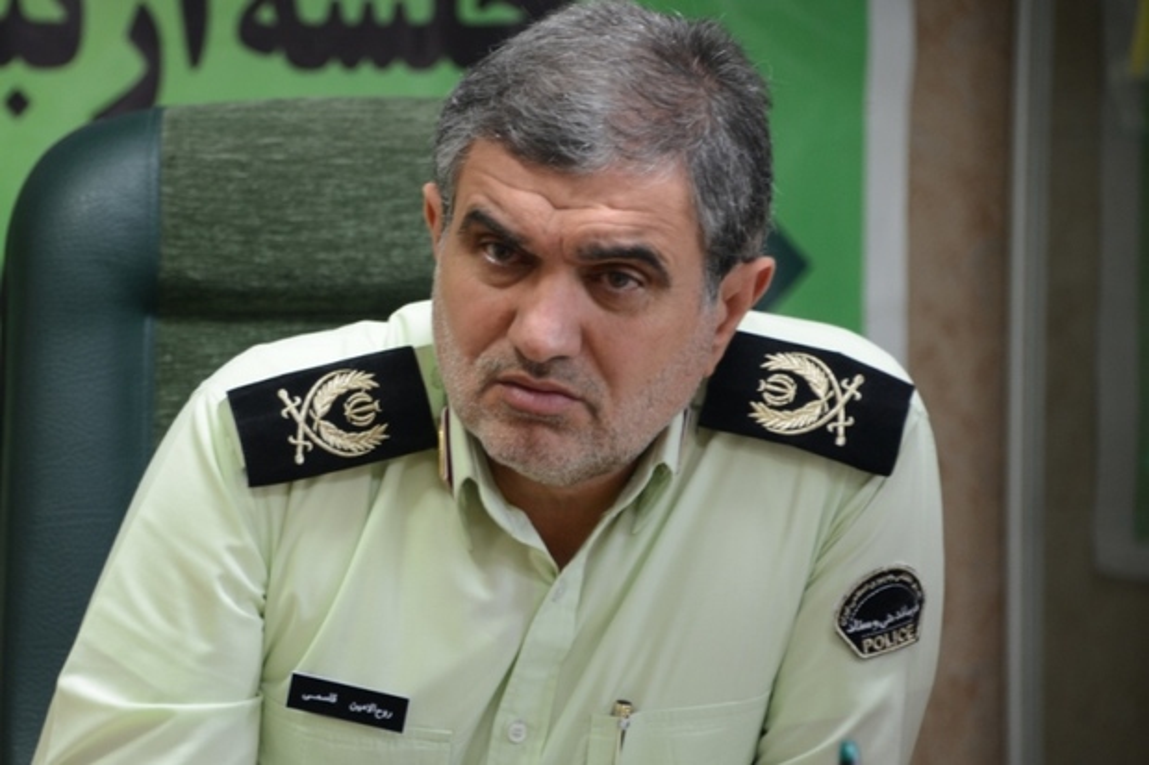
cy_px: 382
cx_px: 574
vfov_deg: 6.5
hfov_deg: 9.8
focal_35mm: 210
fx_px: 6700
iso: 640
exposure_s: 1/80
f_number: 5.6
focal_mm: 210
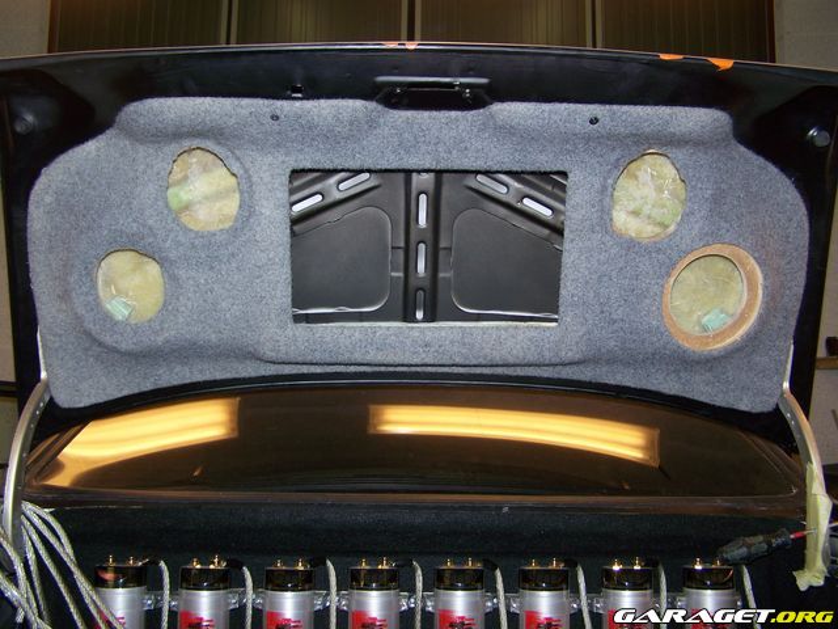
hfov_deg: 49.0
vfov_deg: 37.7
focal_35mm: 38
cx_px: 419
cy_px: 314
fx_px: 920
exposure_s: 1/60
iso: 80
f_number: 2.8
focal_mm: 6.3
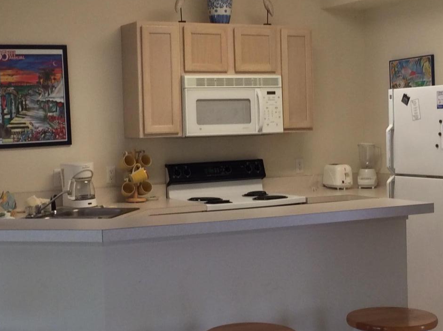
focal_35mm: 70
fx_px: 894
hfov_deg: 27.8
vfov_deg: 20.9
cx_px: 226
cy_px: 142
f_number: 2.4
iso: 40
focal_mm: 3.3
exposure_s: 1/40
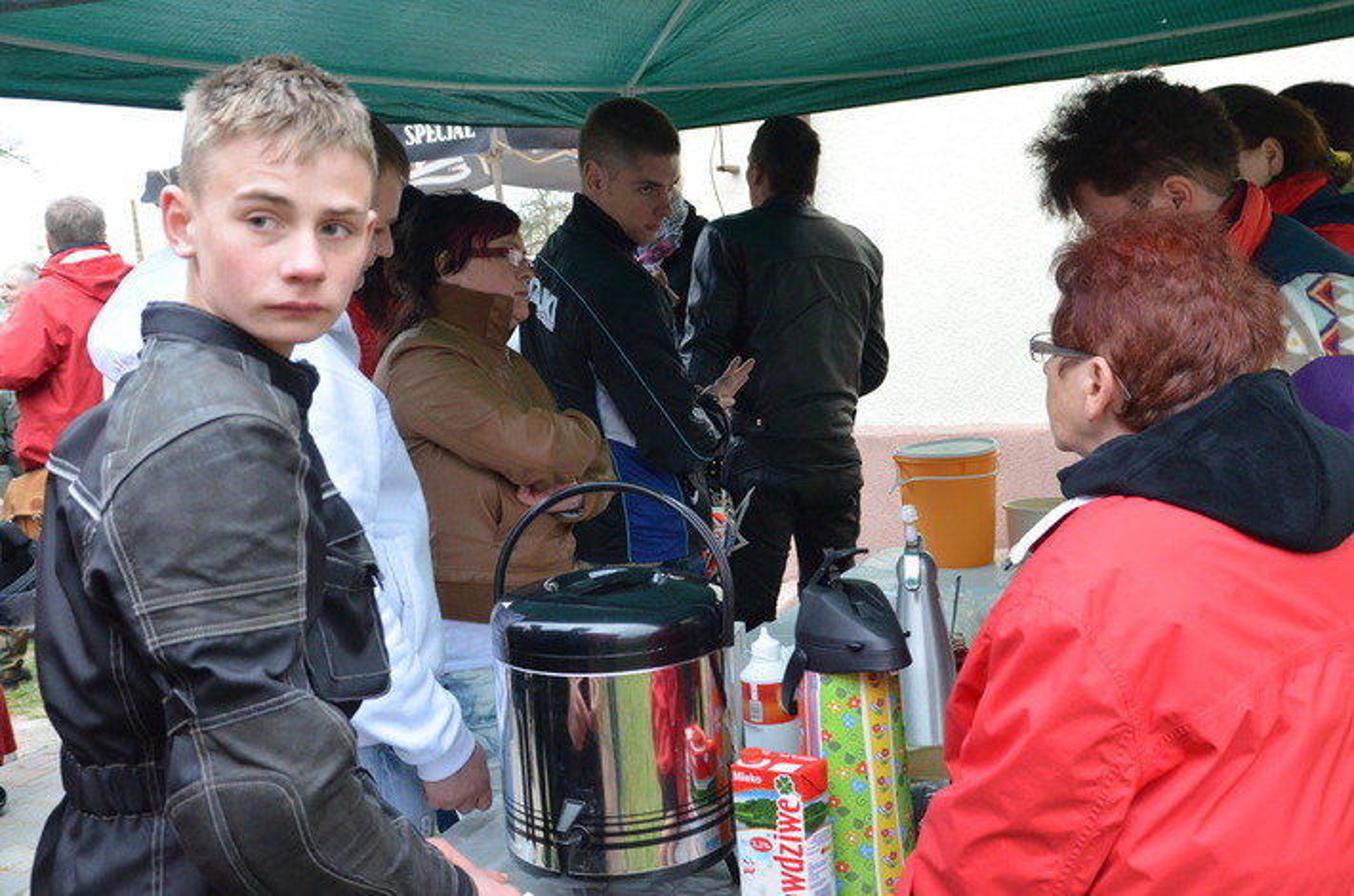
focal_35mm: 42
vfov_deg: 31.7
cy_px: 448
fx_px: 1576
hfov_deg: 46.5
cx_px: 677
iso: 1600
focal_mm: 28
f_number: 6.3
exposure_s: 1/160
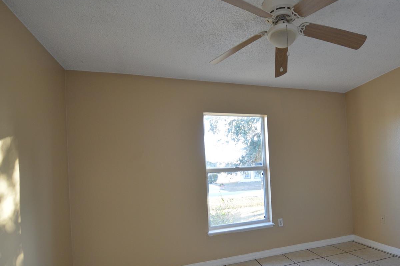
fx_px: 222
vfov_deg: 60.9
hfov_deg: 82.1
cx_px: 256
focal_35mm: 20
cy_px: 168
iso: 400
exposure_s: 1/60
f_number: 4
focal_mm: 10
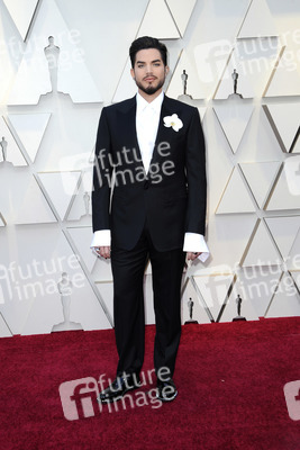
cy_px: 225
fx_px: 599
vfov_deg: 41.1
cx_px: 150
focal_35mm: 48
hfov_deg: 28.1
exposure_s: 1/250
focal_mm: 48
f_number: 8
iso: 800
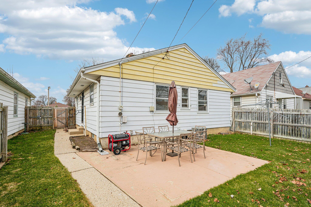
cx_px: 156
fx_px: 151
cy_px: 104
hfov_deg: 91.6
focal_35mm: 18
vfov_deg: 68.9
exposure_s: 1/500
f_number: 6.3
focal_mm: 17.5
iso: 100
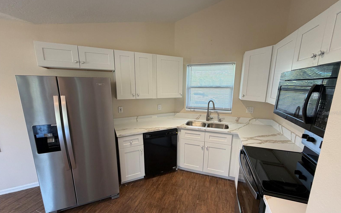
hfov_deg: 101.5
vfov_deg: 74.7
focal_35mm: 15
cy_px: 113
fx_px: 139
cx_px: 170
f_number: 2.2
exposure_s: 1/60
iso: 200
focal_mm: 2.22
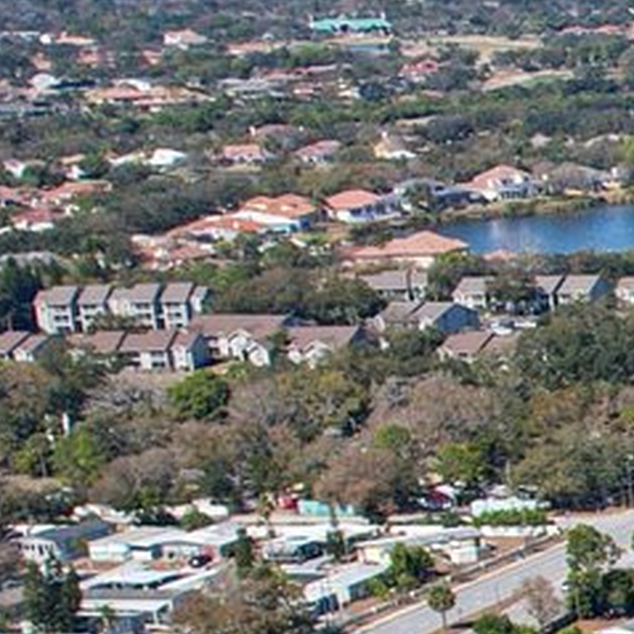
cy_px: 826
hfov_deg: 8.3
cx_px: 2178
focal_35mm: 160
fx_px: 3315
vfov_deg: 10.7
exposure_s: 1/2500
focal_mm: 8.4
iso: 110
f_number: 2.8
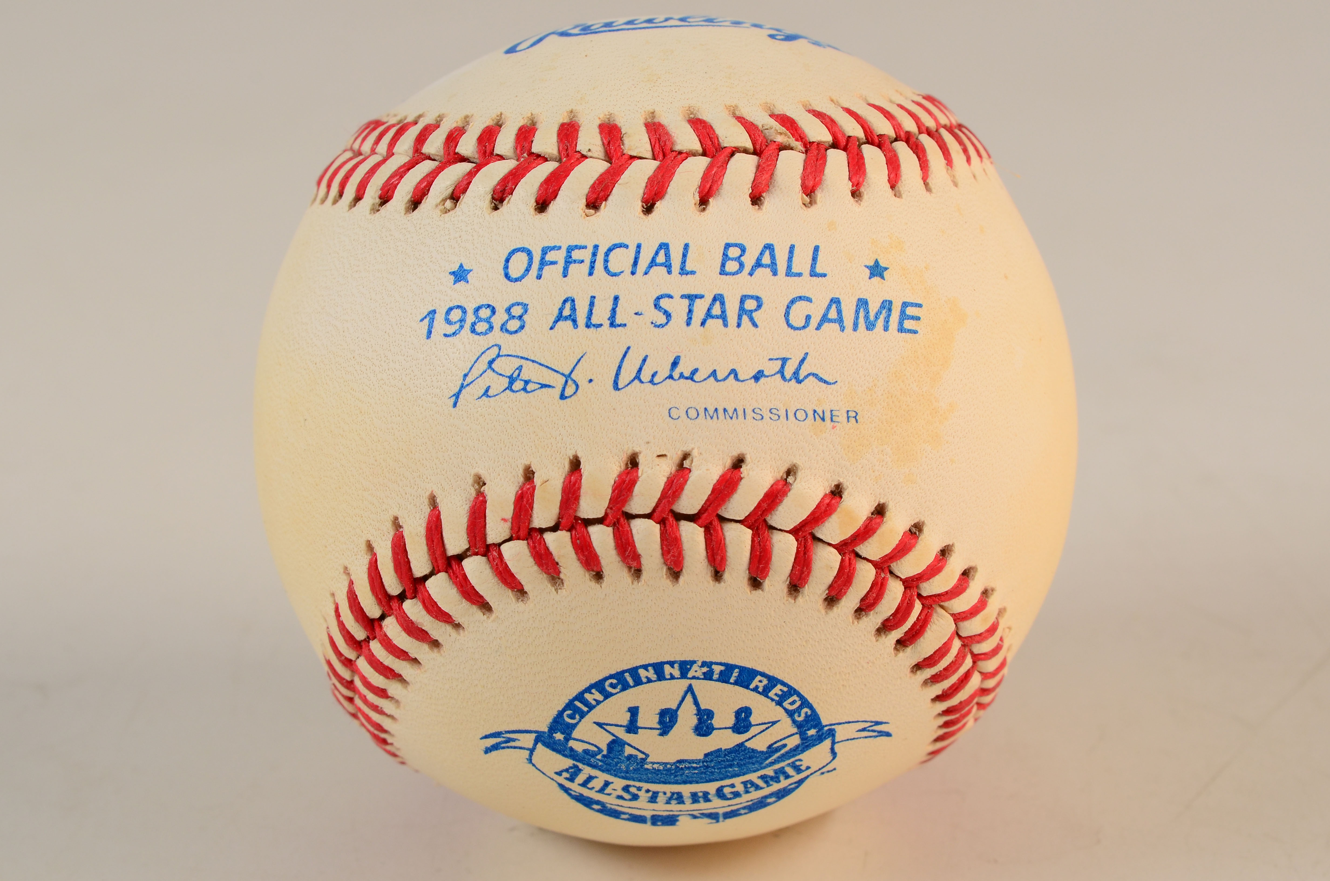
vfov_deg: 16.5
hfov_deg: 24.7
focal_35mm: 82
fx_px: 3042
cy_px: 440
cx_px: 665
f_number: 14
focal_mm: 55
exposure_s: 1/160
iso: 200
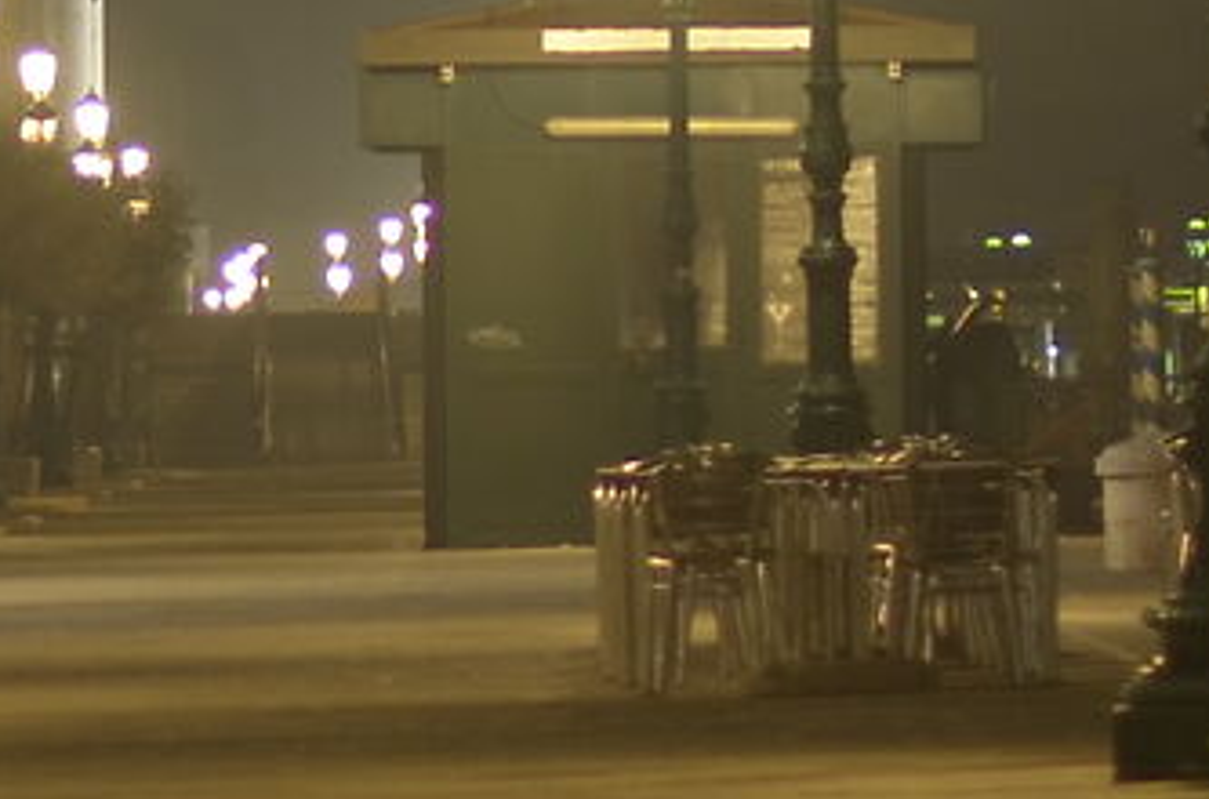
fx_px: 18117
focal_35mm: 541
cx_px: -421
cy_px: 501
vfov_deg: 2.5
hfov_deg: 3.8
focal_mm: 50
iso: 100
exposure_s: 1/2.5
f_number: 1.8
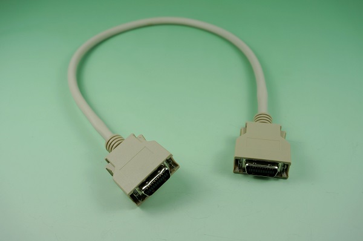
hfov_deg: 49.6
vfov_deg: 34.1
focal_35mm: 39
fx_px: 393
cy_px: 120
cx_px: 182
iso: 100
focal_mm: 26
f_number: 7.1
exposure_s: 1/100
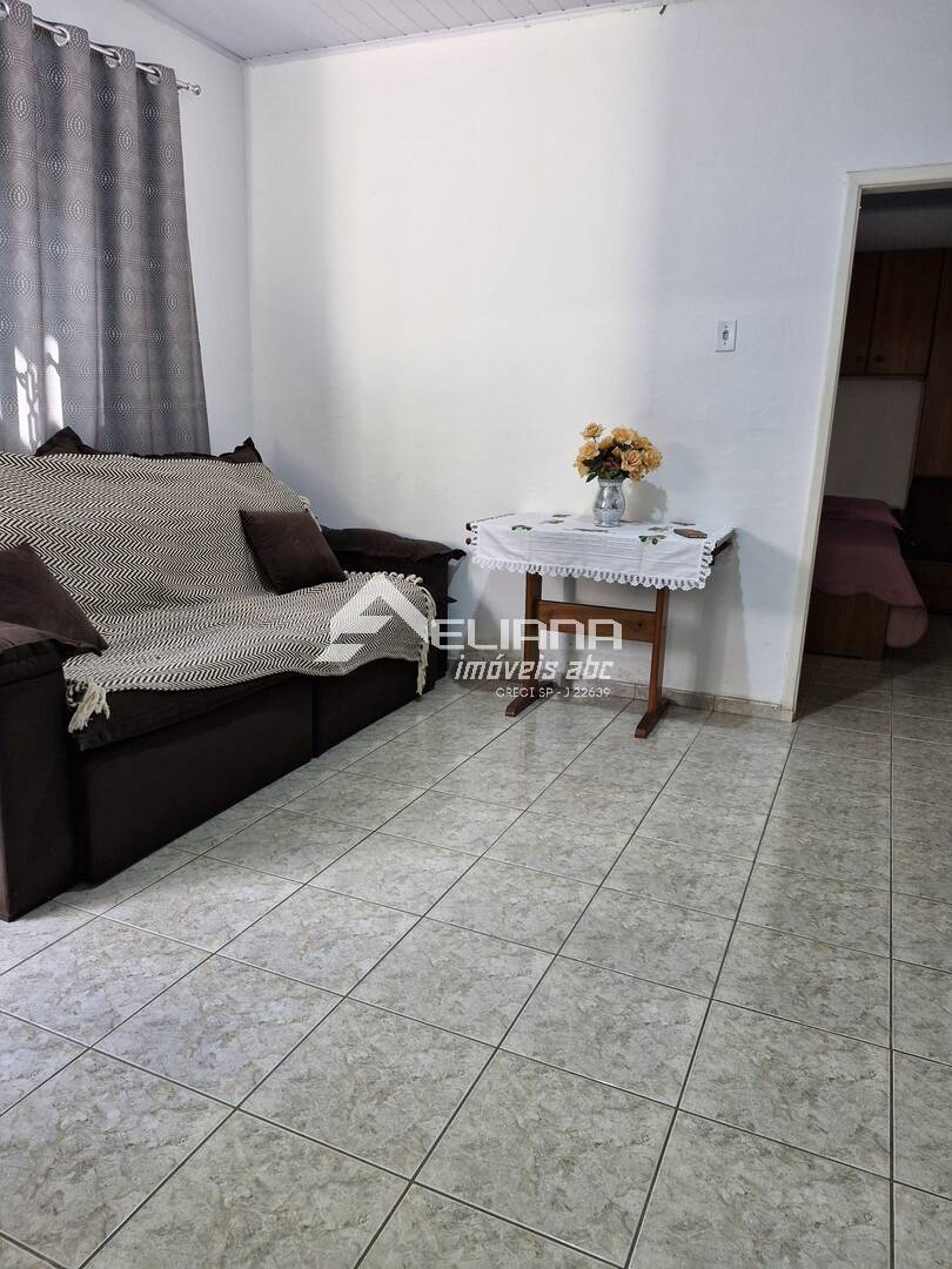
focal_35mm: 23
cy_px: 634
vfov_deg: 73.9
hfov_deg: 58.9
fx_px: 843
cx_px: 476
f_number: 1.8
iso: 200
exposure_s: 1/120
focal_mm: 5.54
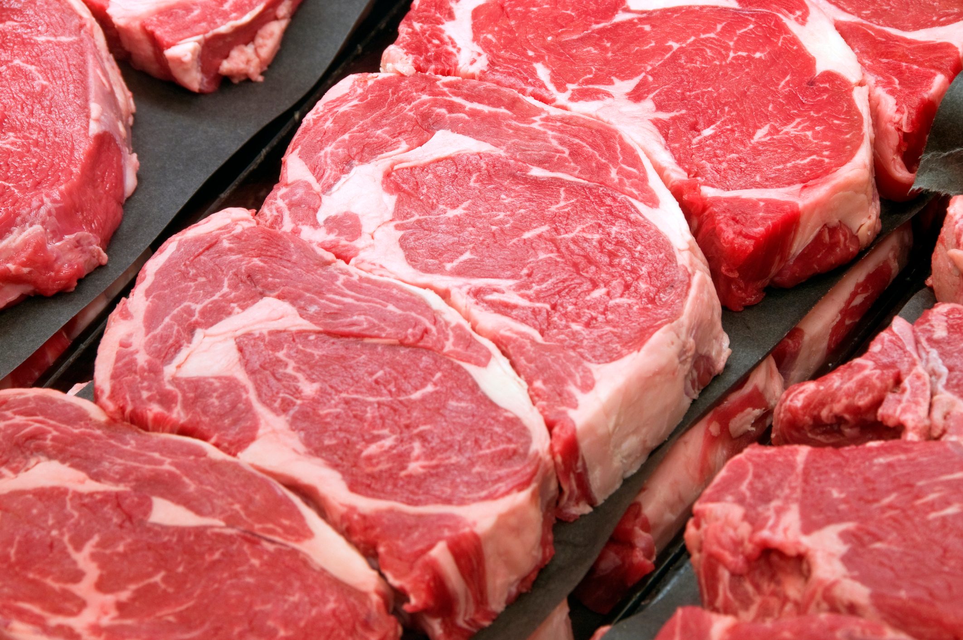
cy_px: 320
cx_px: 482
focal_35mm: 225
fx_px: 6012
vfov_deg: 6.1
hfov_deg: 9.2
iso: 200
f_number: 14
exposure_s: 1/6
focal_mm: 150
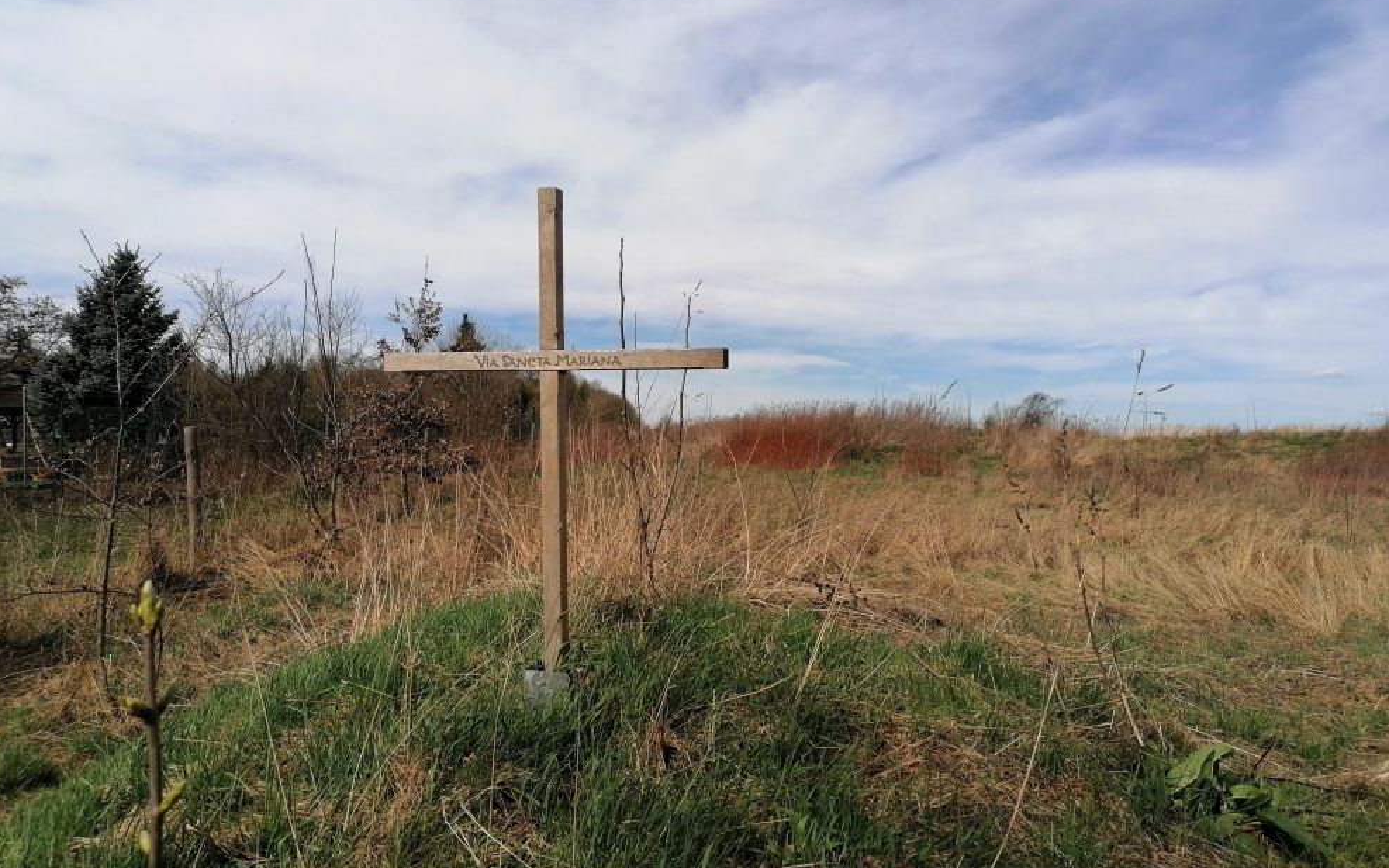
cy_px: 461
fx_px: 1098
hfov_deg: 64.6
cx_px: 698
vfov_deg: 43.1
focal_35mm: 29
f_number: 1.8
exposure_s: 1/2033
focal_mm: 4.75
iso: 50
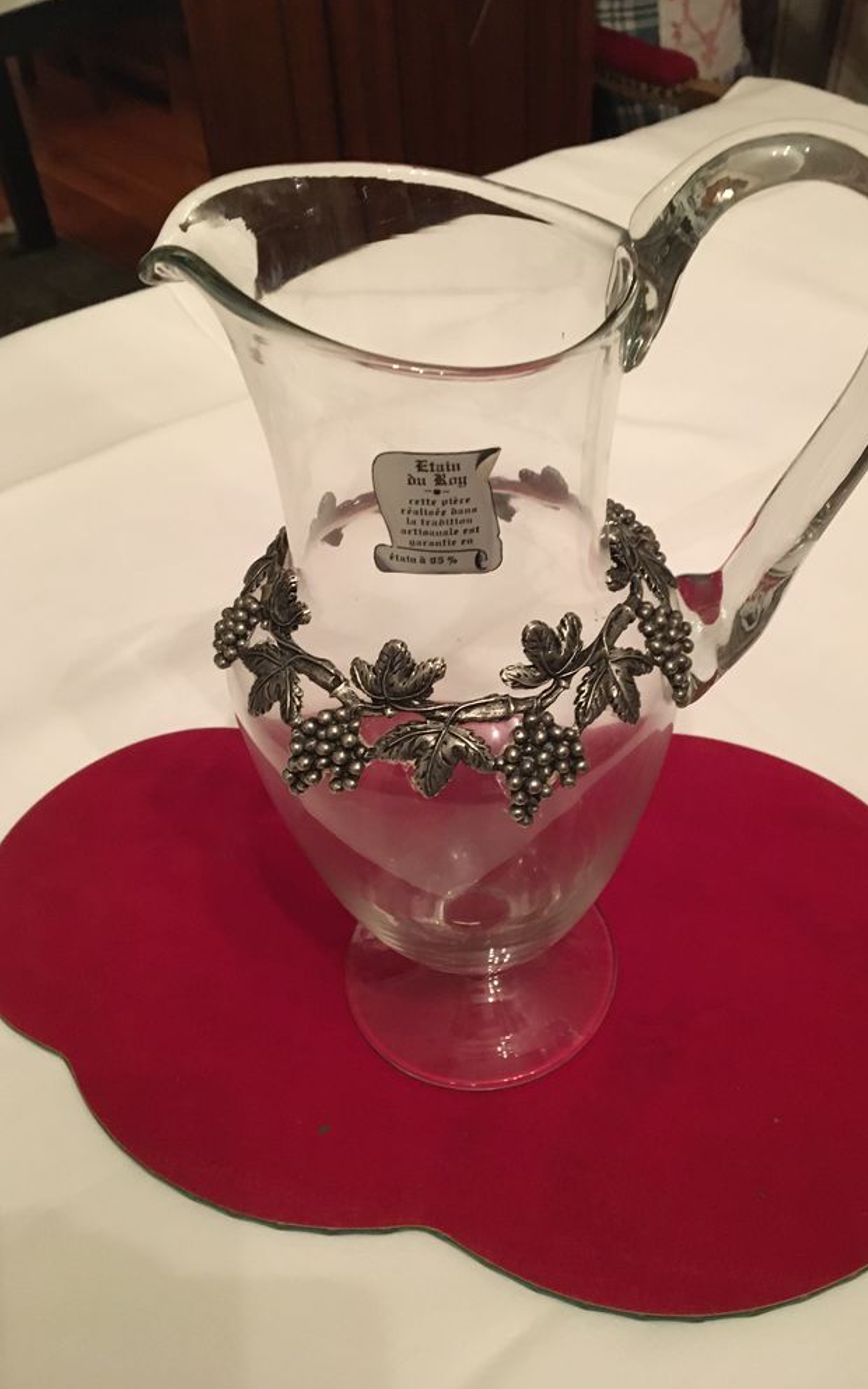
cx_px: 503
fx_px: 1173
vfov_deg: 61.2
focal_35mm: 31
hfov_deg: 40.5
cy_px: 694
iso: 400
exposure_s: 1/17
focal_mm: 4.15
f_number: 2.2
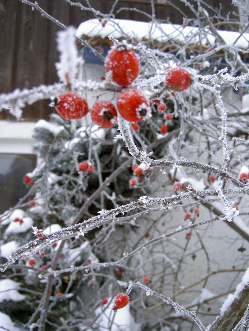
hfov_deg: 36.8
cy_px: 166
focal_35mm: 39
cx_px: 124
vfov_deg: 47.9
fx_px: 374
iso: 100
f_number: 2.8
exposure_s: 1/106
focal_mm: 8
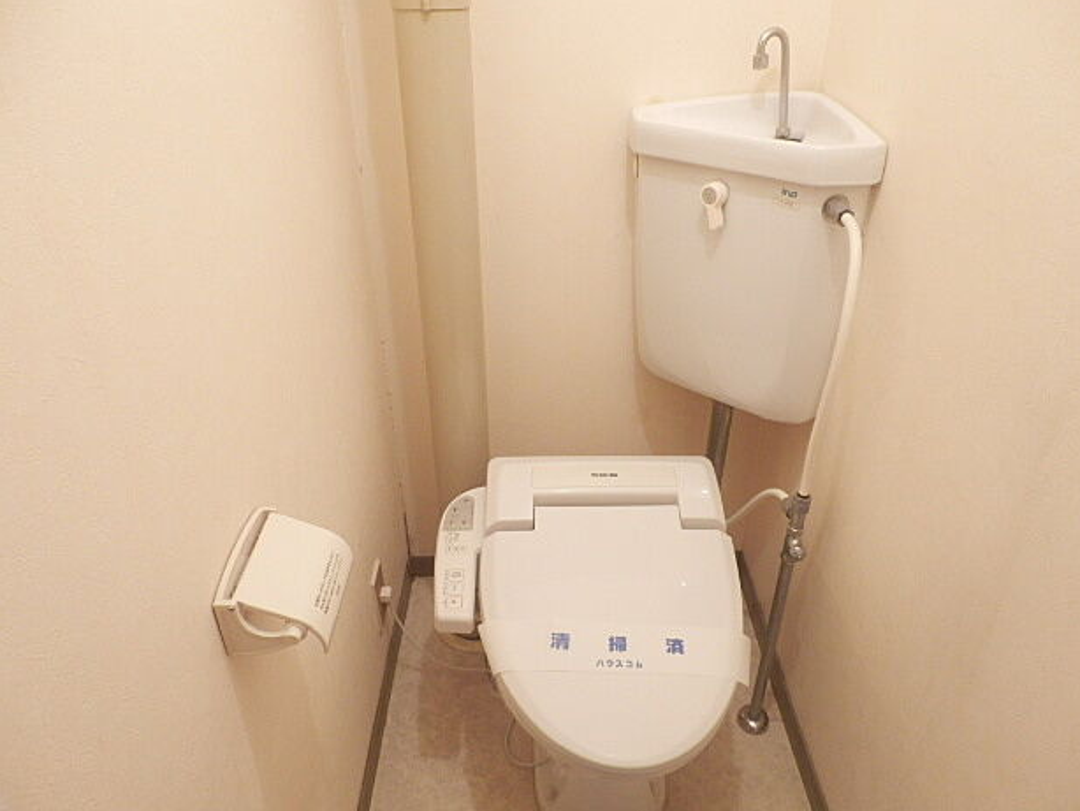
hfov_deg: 69.3
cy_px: 417
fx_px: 780
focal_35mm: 25
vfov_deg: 54.9
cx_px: 561
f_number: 3
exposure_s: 1/30
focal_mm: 4.2
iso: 250
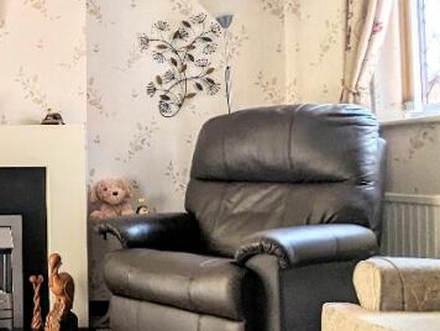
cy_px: 143
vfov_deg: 31.5
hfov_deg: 33.5
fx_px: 585
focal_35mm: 46
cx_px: -88
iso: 39
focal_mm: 2.35
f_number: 2.2
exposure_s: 1/101
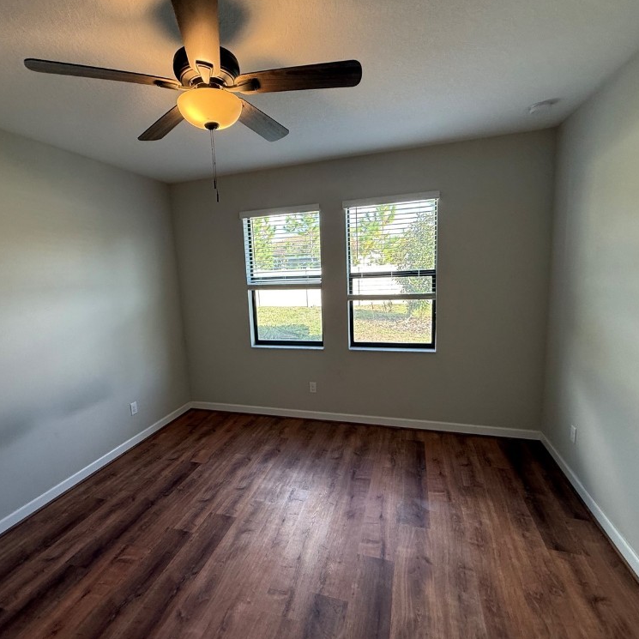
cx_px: 298
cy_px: 320
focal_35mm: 17
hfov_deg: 83.9
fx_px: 355
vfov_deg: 84.0
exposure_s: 1/99
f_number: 2.2
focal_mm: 2.22
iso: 80
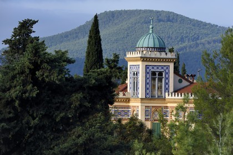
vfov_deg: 6.9
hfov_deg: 10.3
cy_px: 78
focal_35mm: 200
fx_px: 1294
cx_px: 116
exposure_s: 1/200
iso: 200
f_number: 11
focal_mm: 200
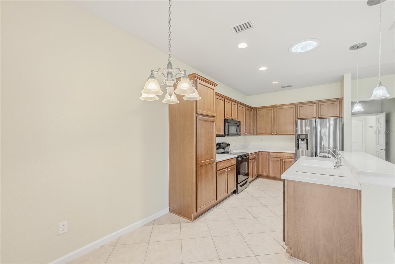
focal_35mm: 14
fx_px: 154
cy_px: 132
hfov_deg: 104.2
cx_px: 198
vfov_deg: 81.3
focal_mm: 14
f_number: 4
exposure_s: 1/2000
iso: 1000
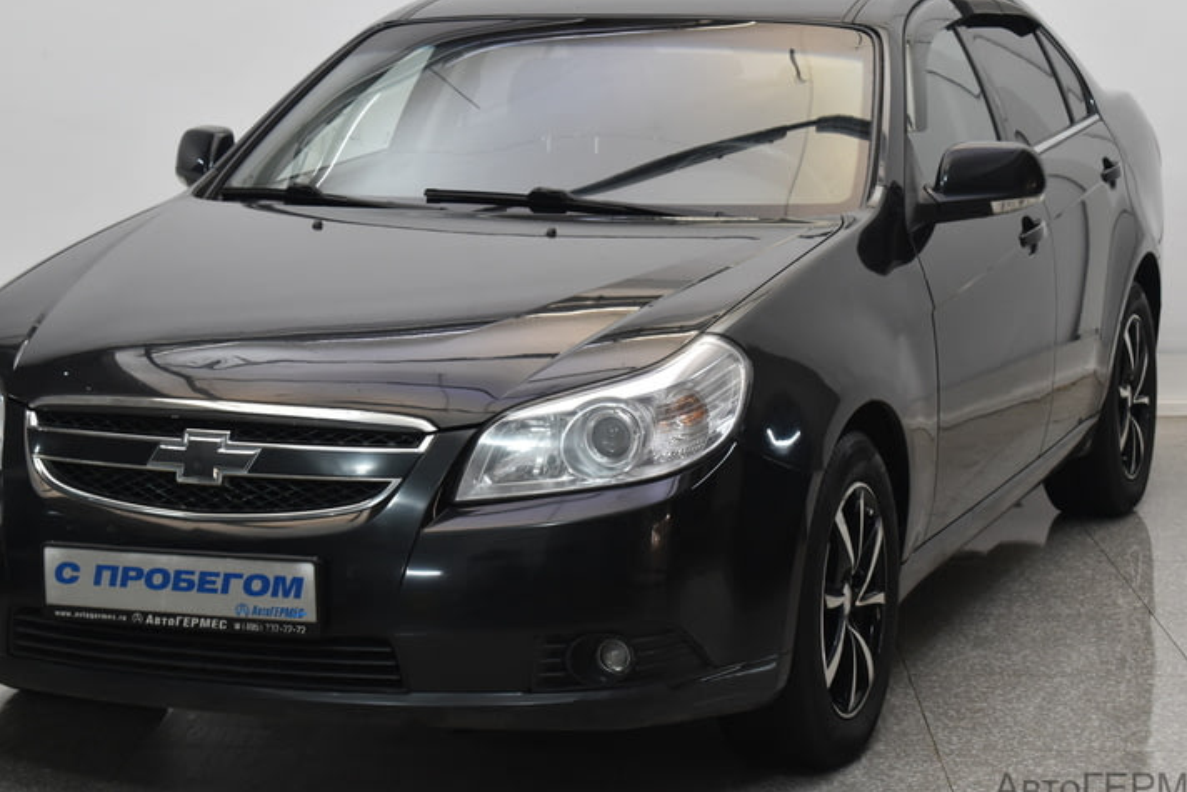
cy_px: 320
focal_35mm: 91
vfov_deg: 15.0
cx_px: 510
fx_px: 3001
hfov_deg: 22.4
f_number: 6.3
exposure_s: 1/50
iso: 800
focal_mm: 48
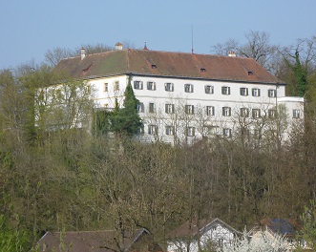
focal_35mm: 205
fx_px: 1915
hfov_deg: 9.4
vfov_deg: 7.5
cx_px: 154
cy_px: 126
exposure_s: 1/250
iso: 80
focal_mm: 22.5
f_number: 5.9
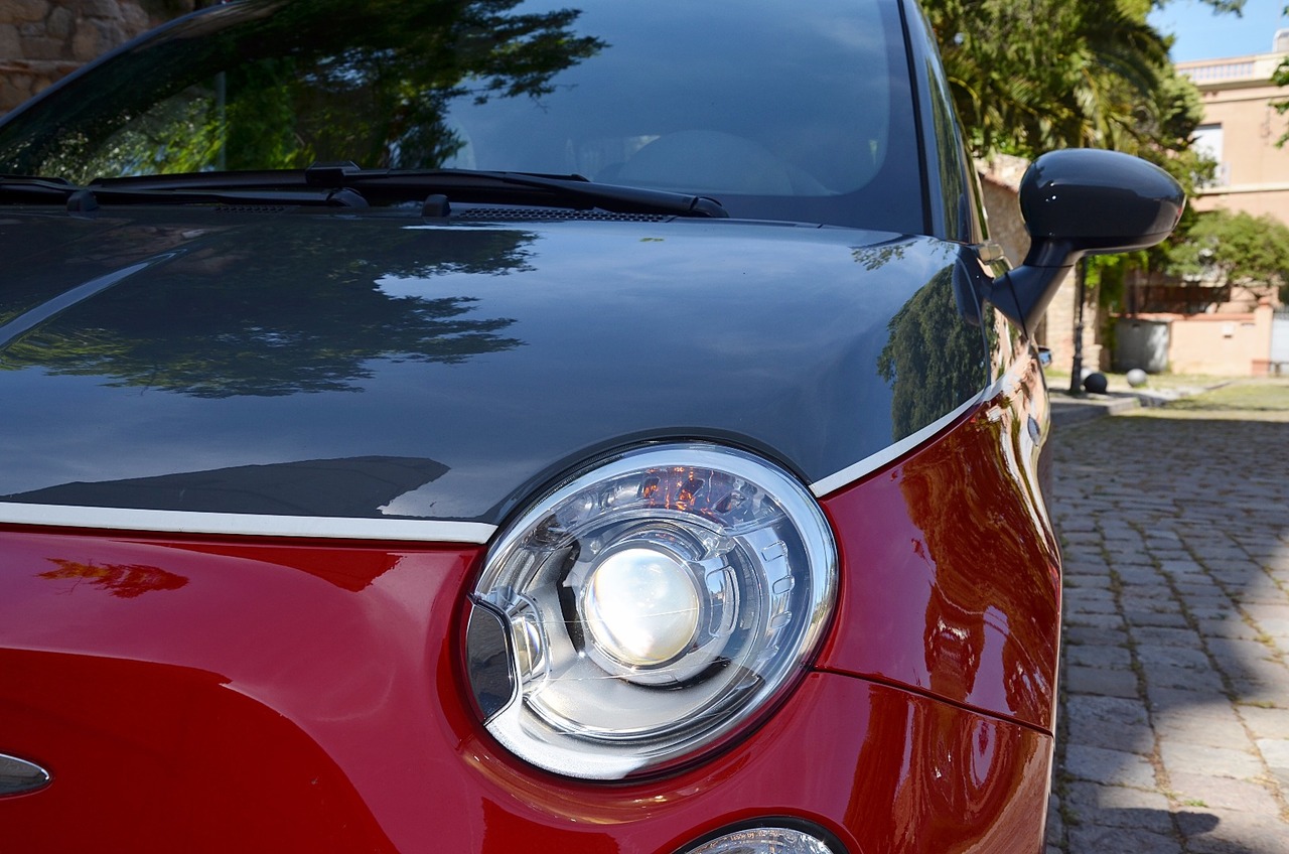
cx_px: 644
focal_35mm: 39
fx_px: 1394
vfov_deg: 34.1
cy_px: 427
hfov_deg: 49.6
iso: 100
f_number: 8
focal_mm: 26
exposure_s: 1/200
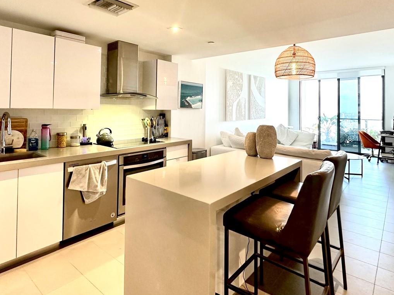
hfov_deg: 76.3
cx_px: 186
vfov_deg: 60.0
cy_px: 105
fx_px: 250
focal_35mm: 22
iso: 200
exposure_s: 1/60
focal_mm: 2.22
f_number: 2.2
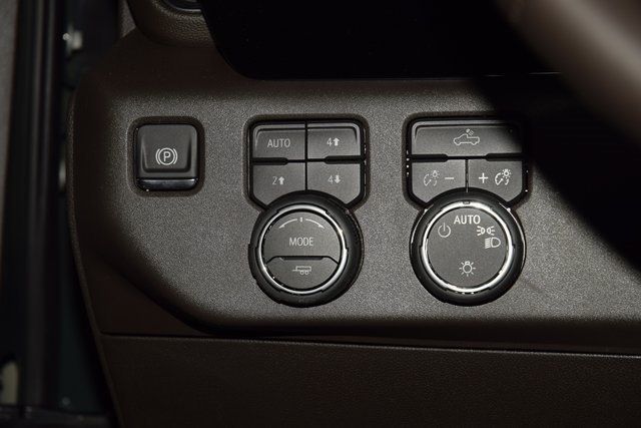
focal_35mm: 105
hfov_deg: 19.5
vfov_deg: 13.0
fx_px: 1870
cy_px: 214
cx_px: 320
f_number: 8
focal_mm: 70
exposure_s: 1/125
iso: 100
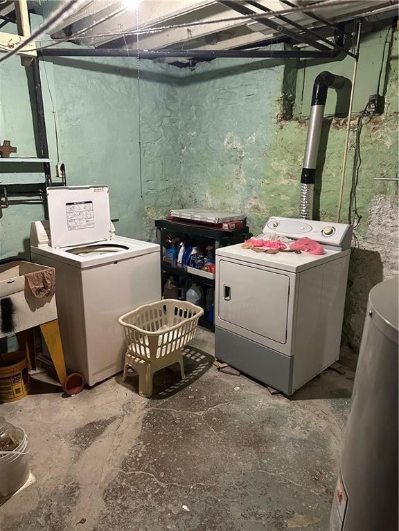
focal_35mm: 24
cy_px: 266
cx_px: 200
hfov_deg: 56.8
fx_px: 369
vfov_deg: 71.6
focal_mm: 6.86
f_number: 1.78
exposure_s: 1/60
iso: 800
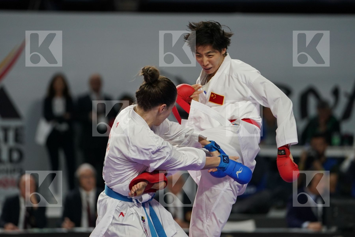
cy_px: 118
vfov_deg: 4.6
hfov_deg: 6.9
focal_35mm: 300
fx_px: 2958
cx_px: 178
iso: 1250
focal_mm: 200
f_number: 2.8
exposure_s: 1/1000
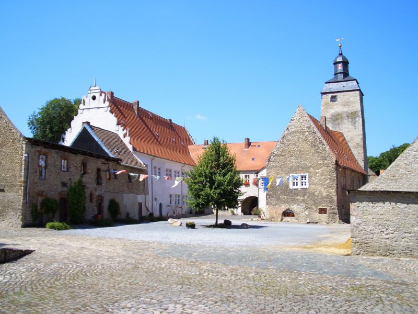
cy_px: 157
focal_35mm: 35
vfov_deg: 40.7
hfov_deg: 52.6
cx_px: 209
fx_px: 423
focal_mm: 5.8
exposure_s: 1/400
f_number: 4.3
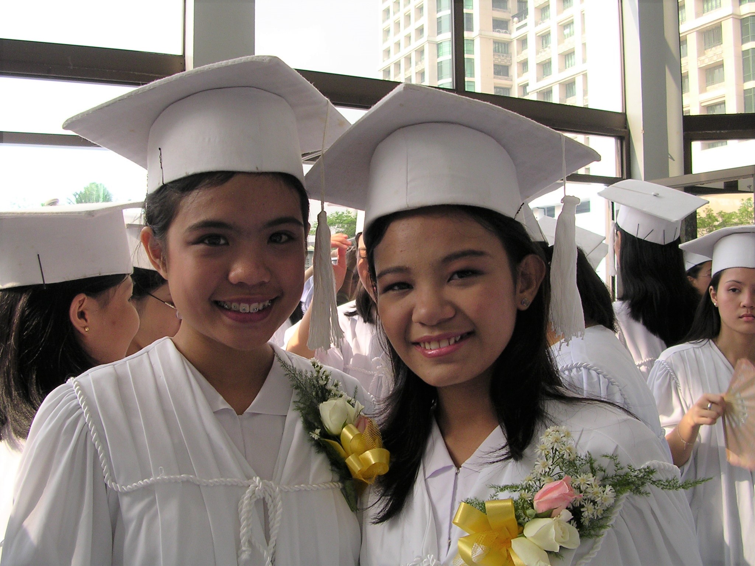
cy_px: 283
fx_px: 829
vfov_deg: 37.7
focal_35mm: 38
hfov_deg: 49.0
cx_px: 378
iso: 100
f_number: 2.8
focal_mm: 5.8
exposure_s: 1/130
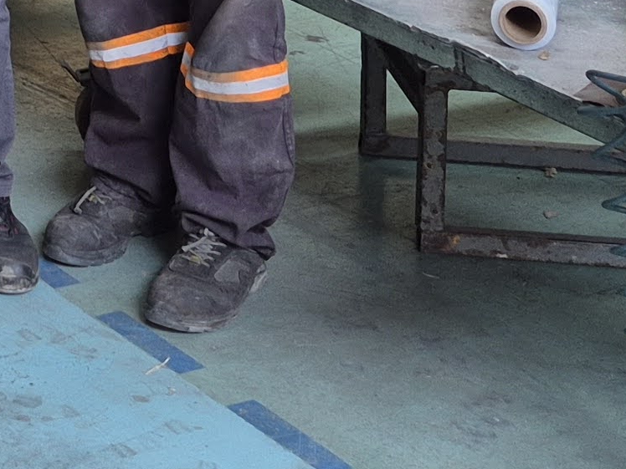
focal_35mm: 123
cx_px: -434
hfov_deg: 14.4
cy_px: -585
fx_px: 2224
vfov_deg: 10.6
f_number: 1.8
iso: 64
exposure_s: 1/100
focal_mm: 5.4
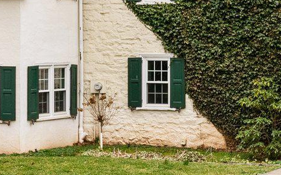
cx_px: 208
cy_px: 21
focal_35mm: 145
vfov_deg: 9.0
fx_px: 1110
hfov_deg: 14.4
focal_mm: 32
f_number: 11
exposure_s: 1/80
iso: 500
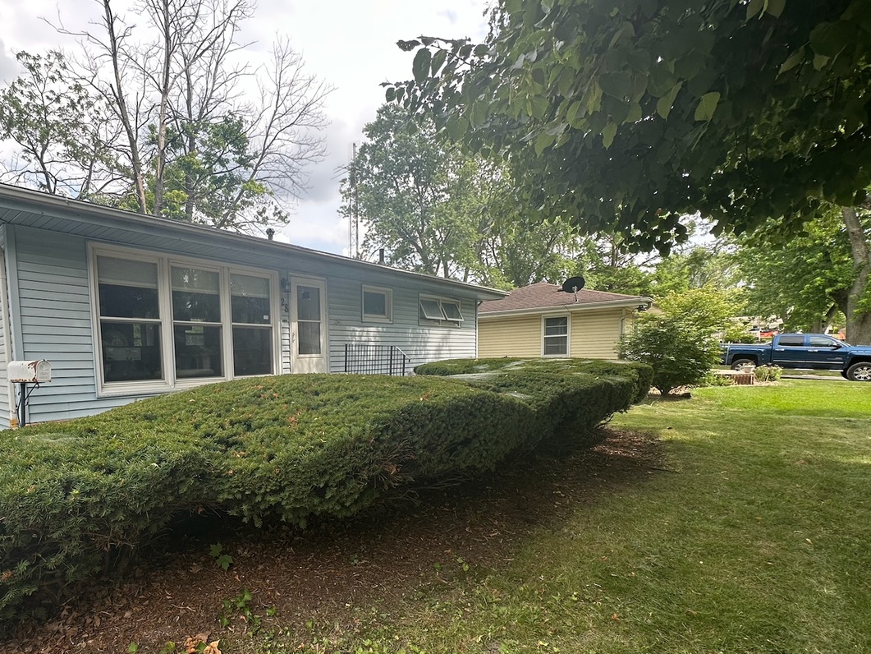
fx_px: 478
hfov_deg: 82.5
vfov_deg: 67.9
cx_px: 309
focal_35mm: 19
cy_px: 399
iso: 40
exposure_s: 1/307
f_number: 2.2
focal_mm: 2.22
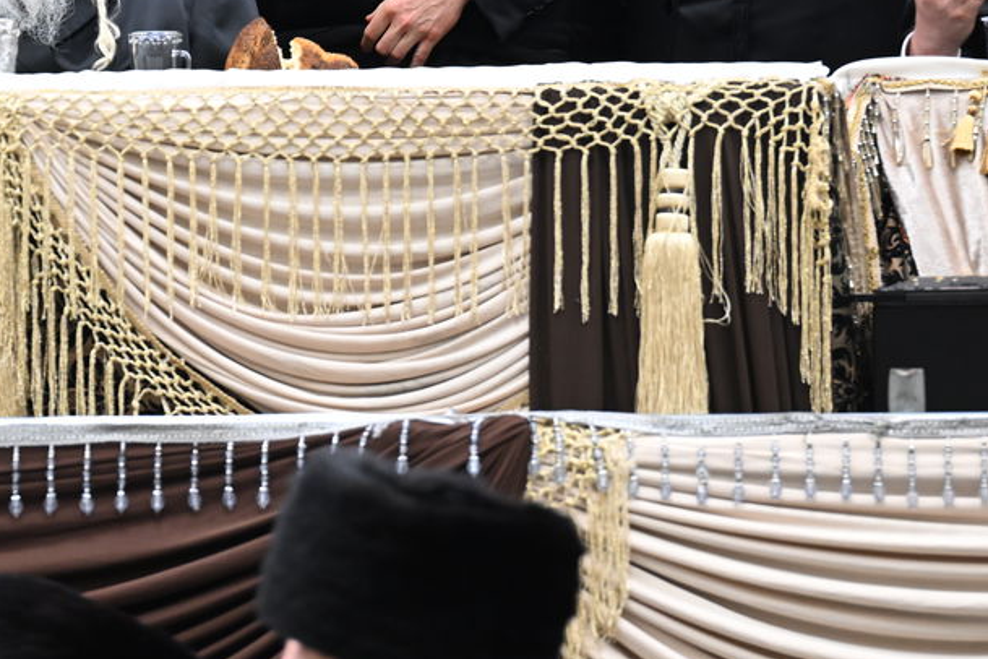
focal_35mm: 460
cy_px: -28
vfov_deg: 3.0
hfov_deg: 4.5
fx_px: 12623
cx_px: -128
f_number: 5
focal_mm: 200
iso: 1600
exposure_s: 1/160
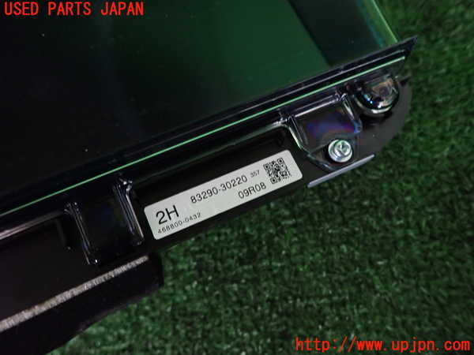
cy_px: 178
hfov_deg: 69.4
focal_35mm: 25
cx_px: 237
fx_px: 342
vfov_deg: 54.9
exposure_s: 1/30
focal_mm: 4.5
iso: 500
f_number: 2
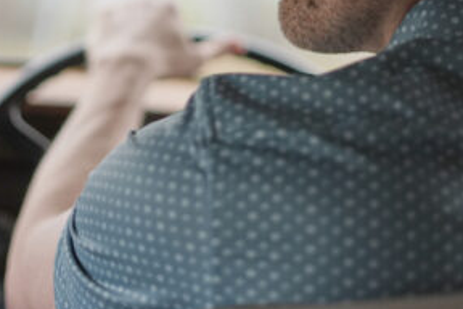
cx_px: 158
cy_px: -9
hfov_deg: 18.4
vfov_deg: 12.2
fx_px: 1427
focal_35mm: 111
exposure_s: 1/3200
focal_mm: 50
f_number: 1.8
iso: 400
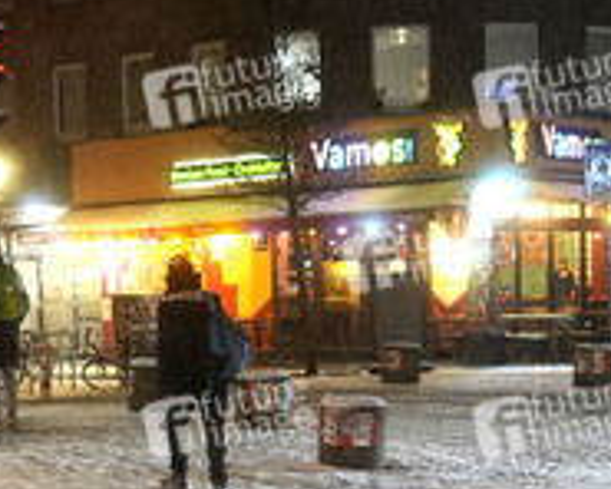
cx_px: 140
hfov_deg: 18.5
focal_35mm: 103
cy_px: 337
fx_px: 1863
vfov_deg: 14.9
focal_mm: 30
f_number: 1.4
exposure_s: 1/60
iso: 640
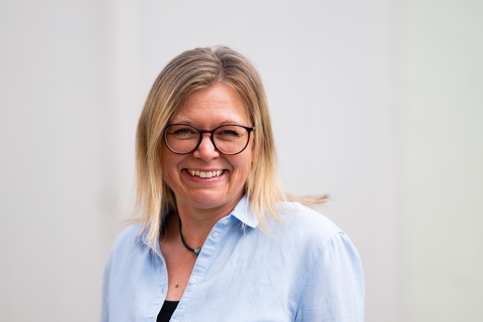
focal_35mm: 105
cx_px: 242
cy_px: 161
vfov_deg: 13.0
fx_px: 1409
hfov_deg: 19.5
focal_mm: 105
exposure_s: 1/1000
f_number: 1.4
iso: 100
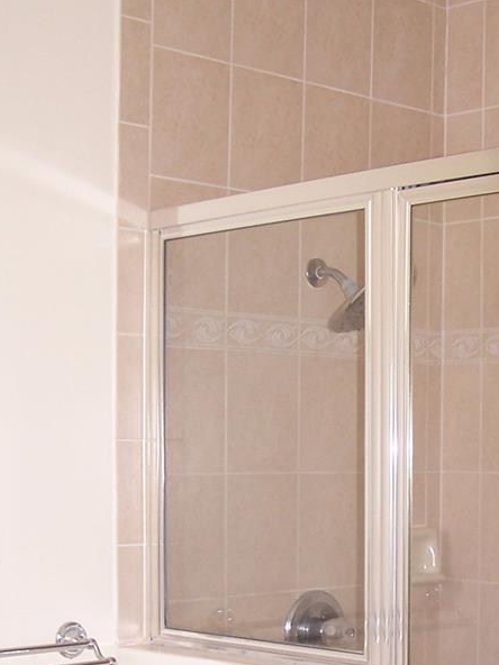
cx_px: 400
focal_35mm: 77
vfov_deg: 24.8
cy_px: 564
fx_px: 1480
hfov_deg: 19.0
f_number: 2.8
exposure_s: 1/60
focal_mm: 6.3
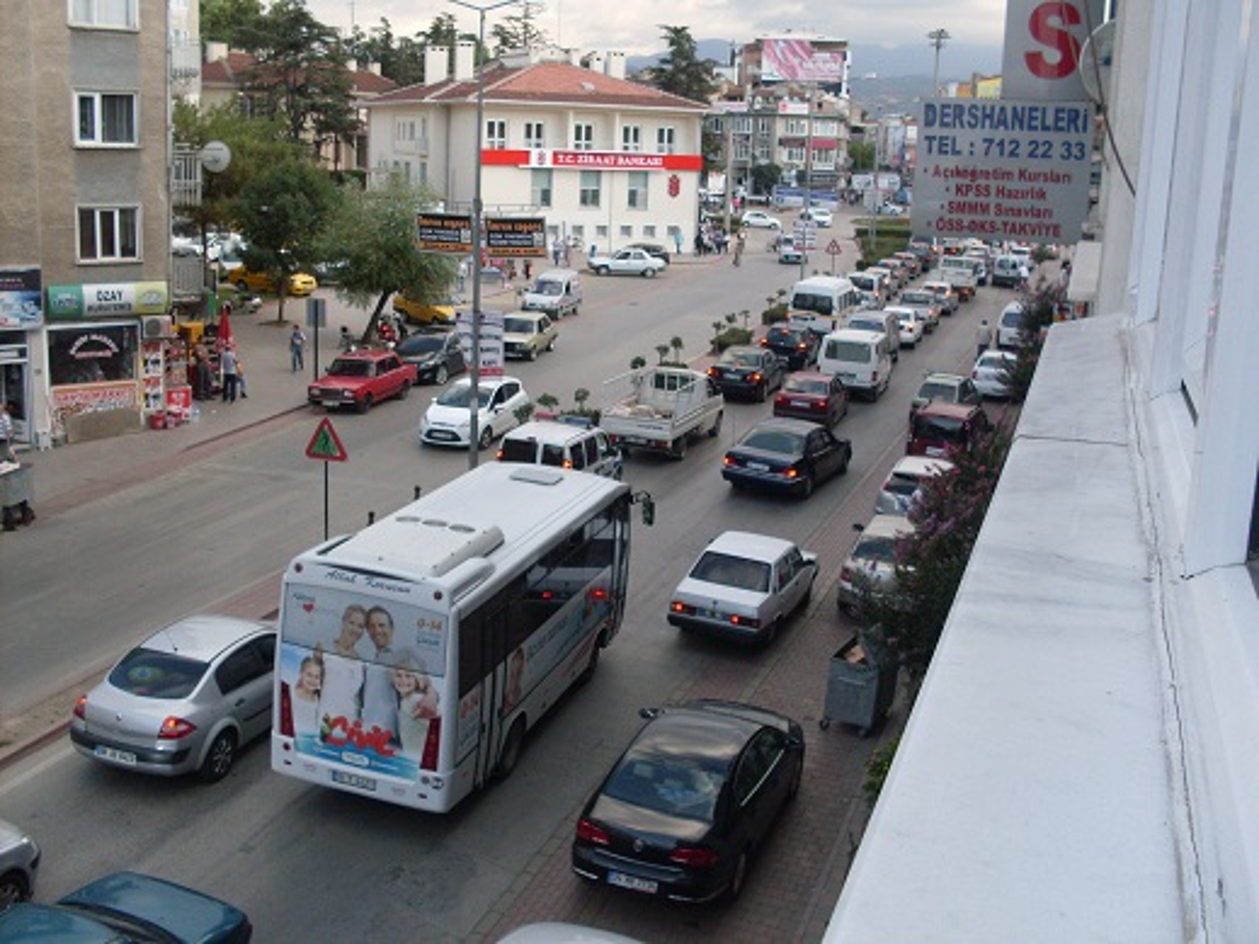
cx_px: 630
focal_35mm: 38
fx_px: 1382
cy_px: 472
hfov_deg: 49.0
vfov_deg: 37.7
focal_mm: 6.3
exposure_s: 1/250
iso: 80
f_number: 2.8
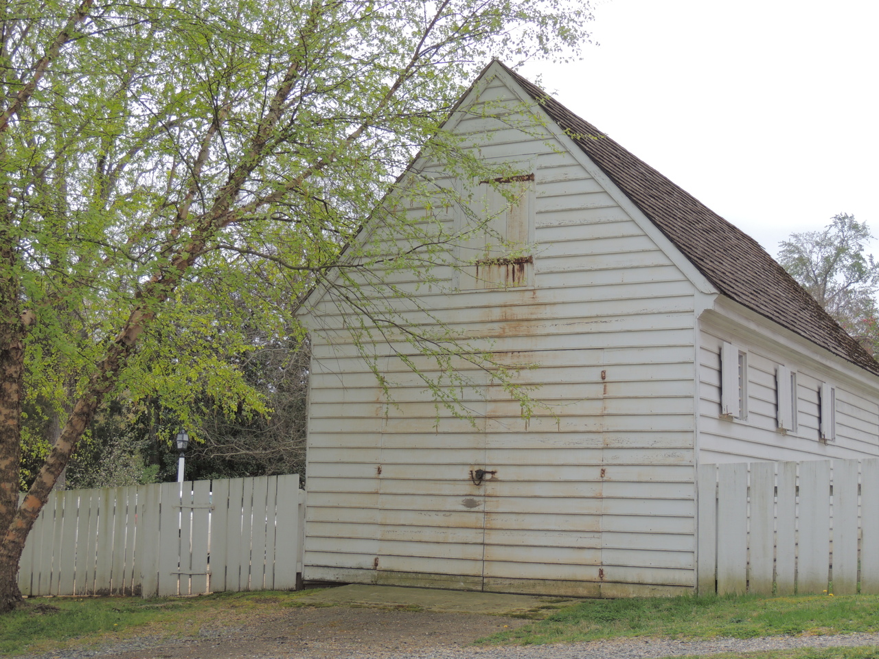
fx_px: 1270
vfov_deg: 29.1
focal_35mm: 50
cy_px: 330
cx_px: 440
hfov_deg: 38.2
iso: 100
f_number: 3.6
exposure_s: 1/640
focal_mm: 8.9
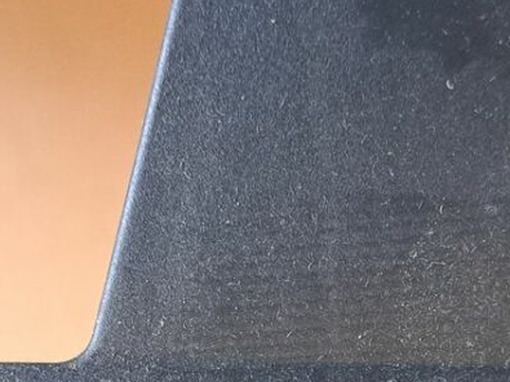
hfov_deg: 23.0
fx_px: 1252
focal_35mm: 85
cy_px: 396
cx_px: 292
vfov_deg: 16.9
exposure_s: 1/60
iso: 500
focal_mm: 5.23
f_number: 1.8
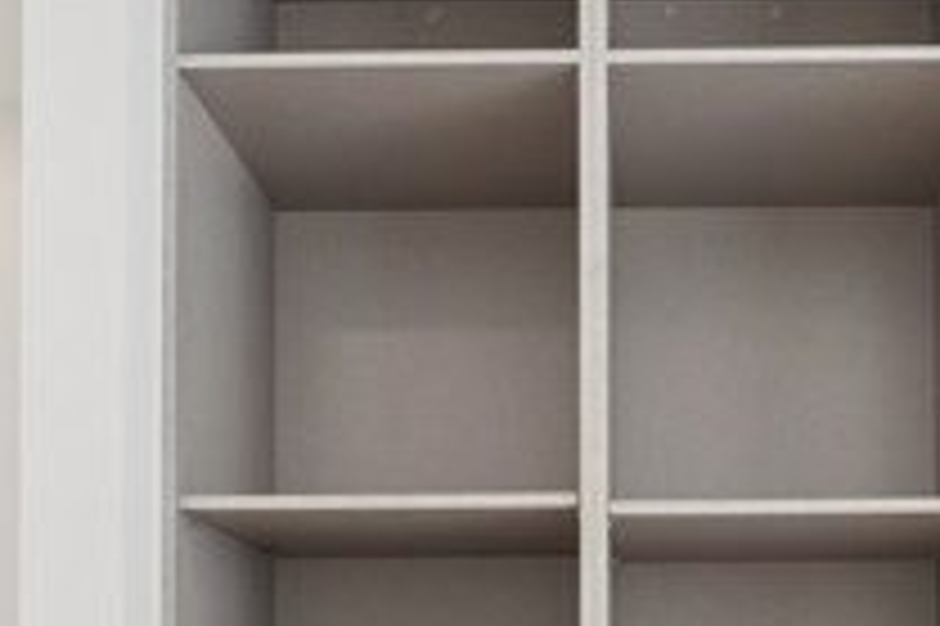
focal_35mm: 51
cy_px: 727
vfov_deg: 24.1
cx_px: 630
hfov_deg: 38.1
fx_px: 1342
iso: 125
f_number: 8
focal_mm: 16.8
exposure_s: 1/25
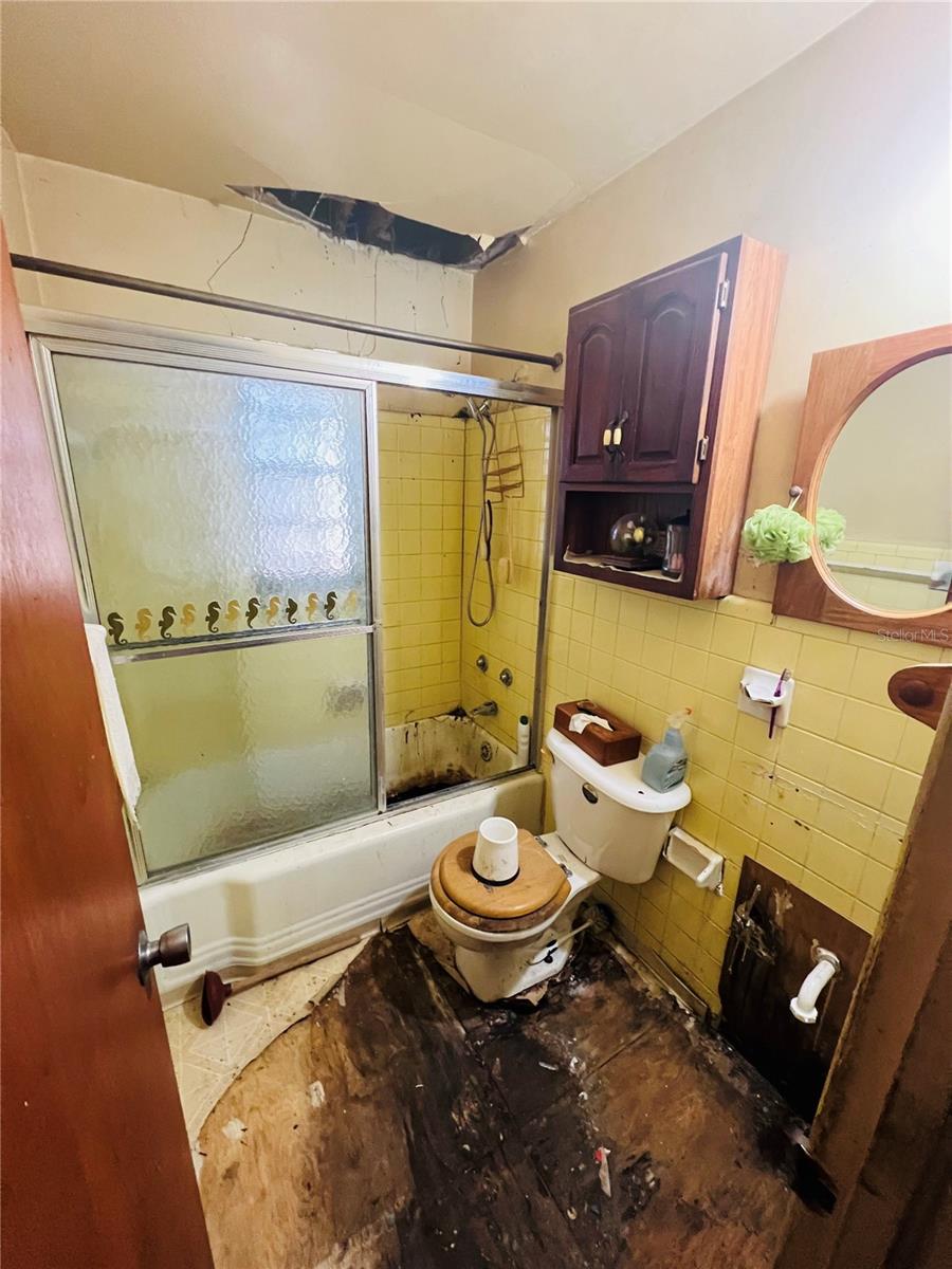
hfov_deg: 89.9
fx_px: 477
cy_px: 634
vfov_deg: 106.2
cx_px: 476
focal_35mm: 13
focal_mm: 1.57
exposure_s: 1/60
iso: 640
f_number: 1.8
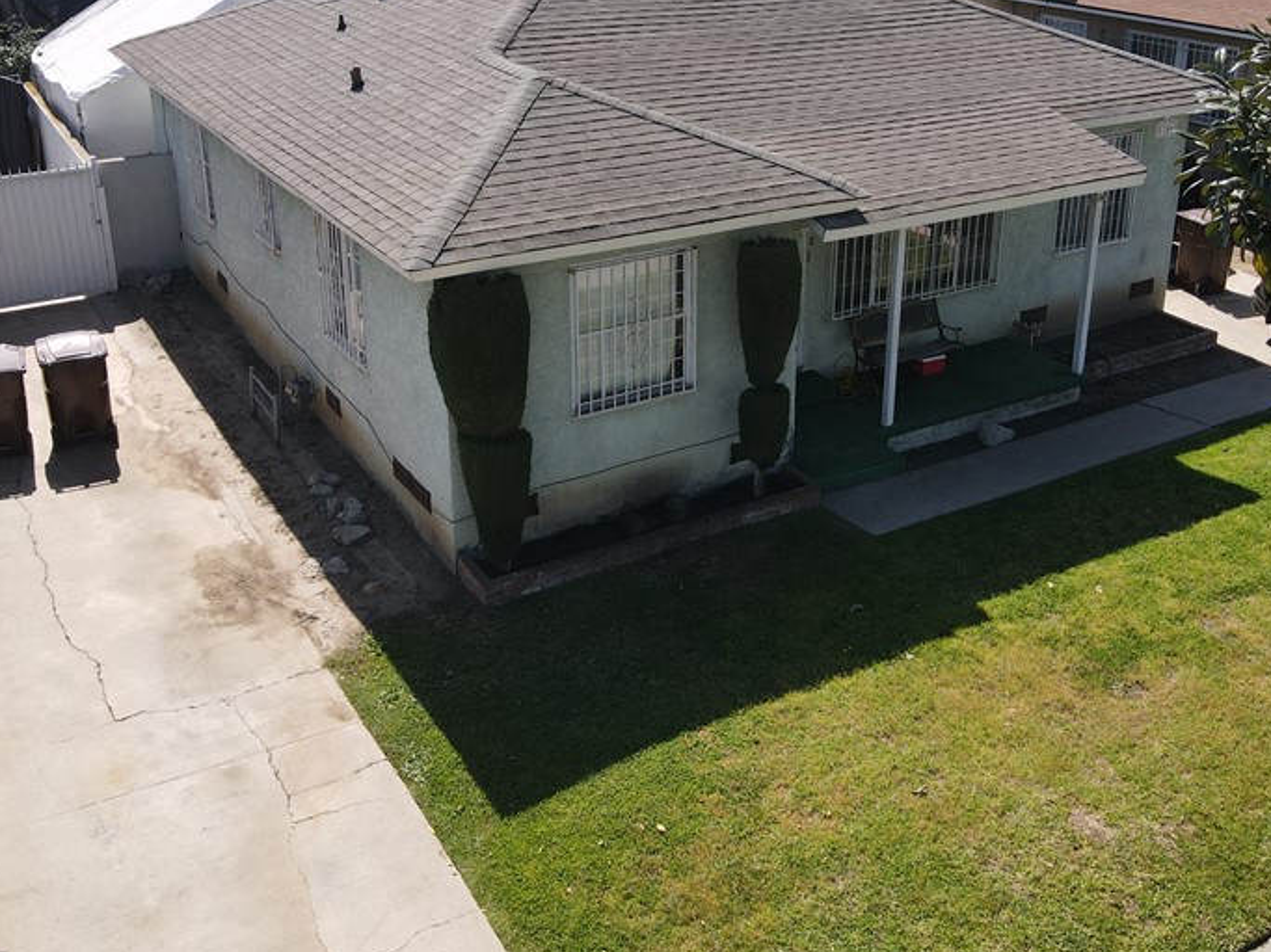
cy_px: 307
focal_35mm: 36
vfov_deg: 39.1
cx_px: 670
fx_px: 1322
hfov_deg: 51.3
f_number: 2.8
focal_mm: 4.5
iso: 100
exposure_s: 1/40
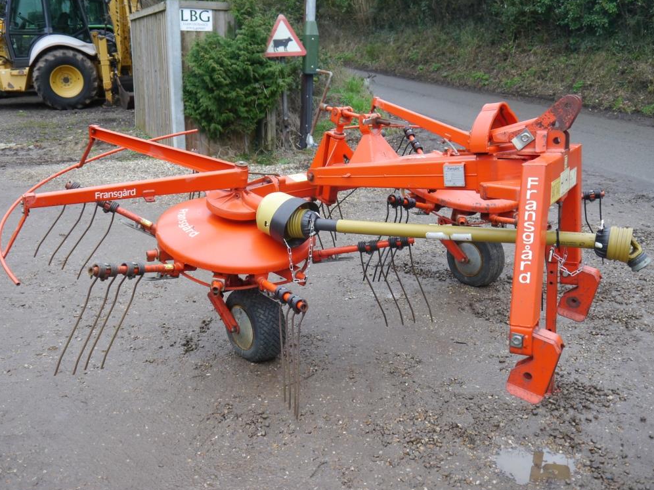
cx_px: 321
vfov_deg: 38.7
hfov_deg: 50.1
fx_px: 699
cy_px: 245
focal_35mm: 37
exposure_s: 1/125
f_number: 4.1
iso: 400
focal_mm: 18
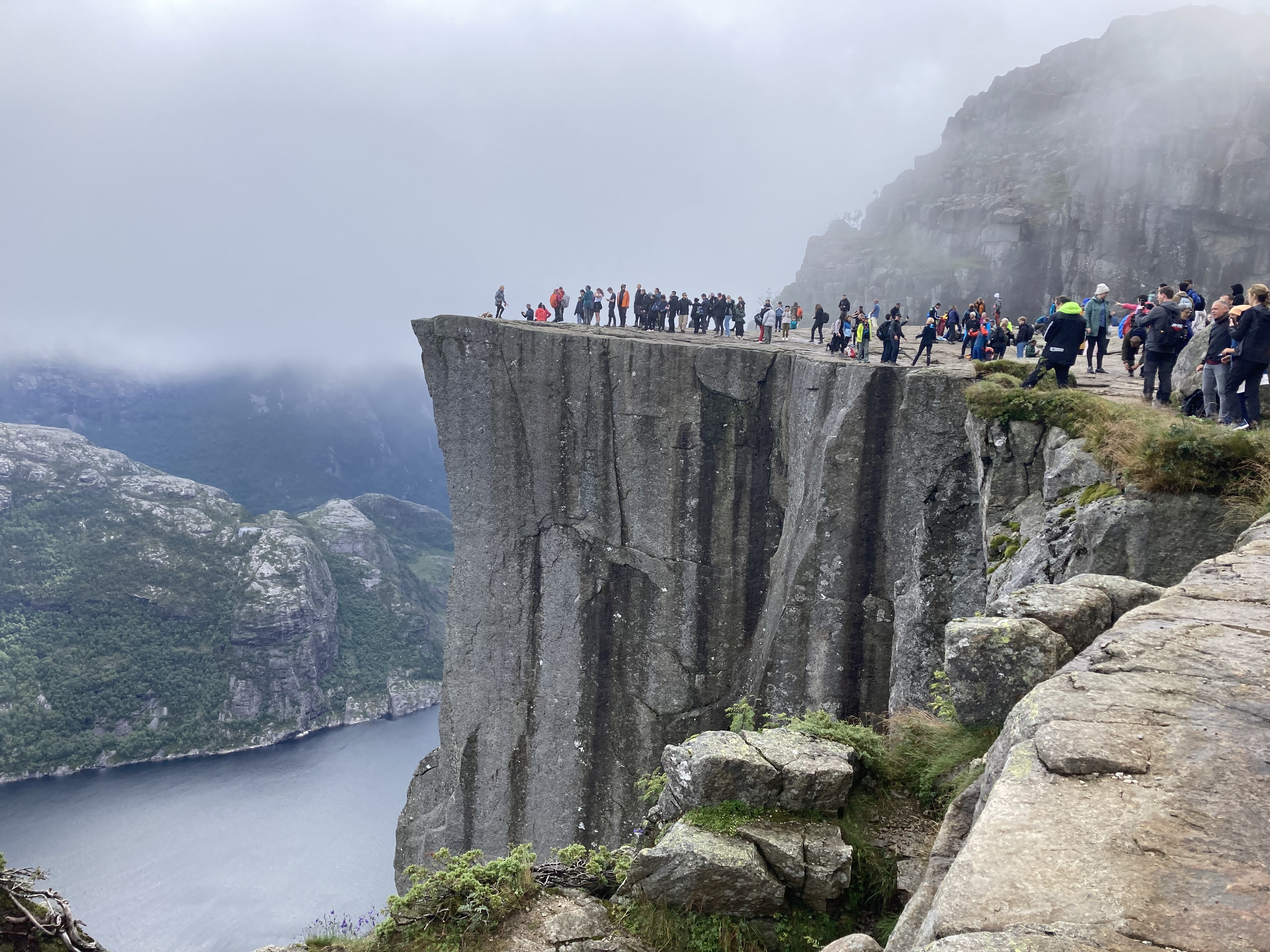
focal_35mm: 28
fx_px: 1027
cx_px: 635
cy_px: 476
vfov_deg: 49.7
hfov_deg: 63.4
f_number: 1.8
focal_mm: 3.99
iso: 20
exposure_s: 1/810
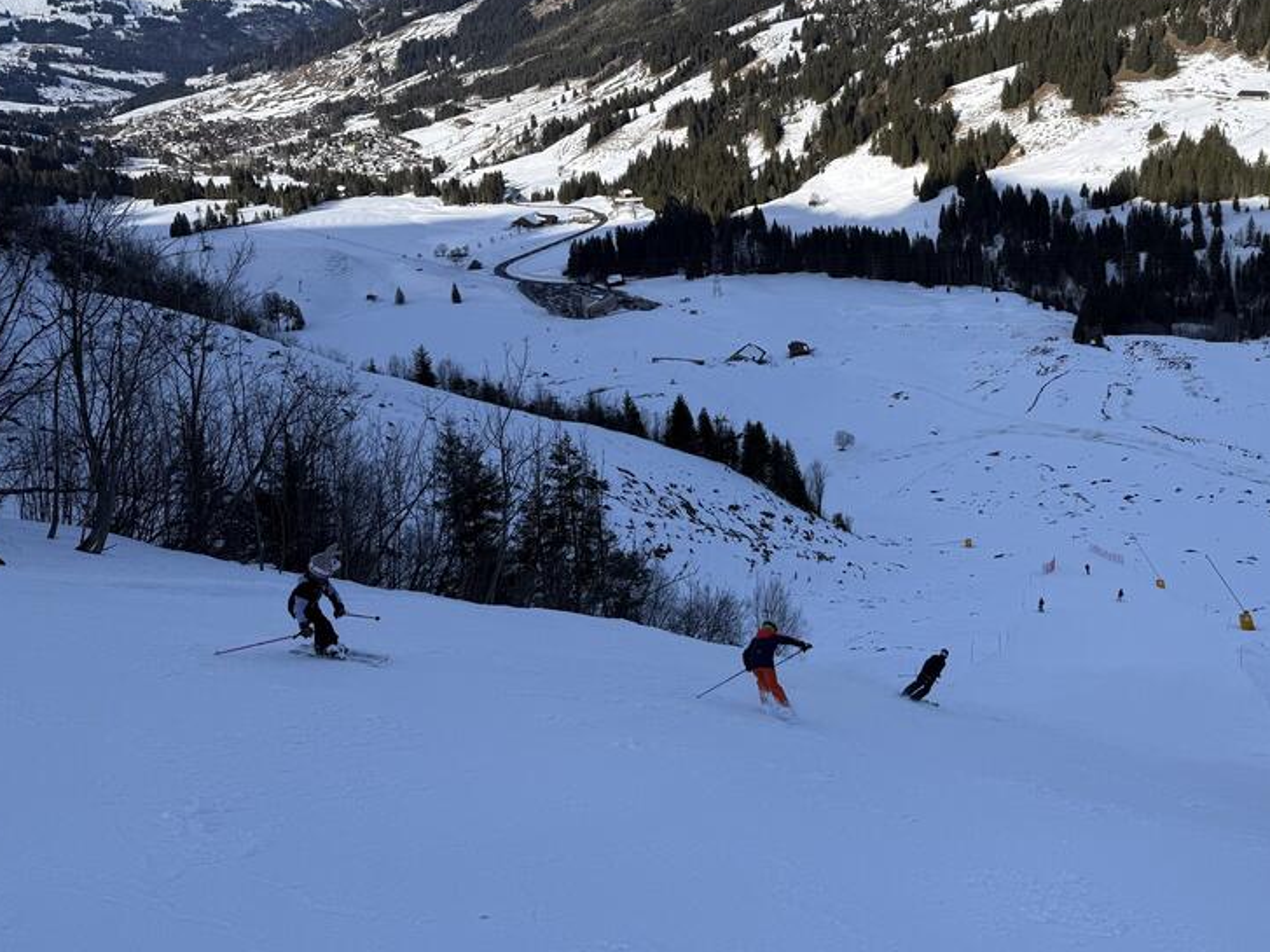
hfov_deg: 52.6
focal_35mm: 34
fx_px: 1247
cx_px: 875
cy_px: 286
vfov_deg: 41.0
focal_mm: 6.76
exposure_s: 1/4673
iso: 80
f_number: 1.78
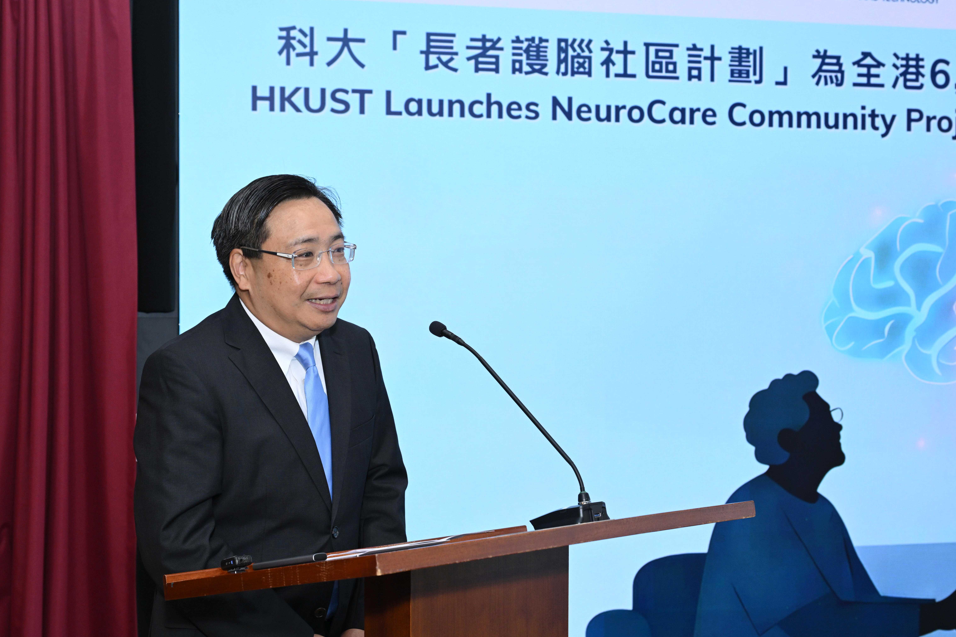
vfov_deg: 26.5
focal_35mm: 51
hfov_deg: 38.9
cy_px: 318
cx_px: 485
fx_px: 1354
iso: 1250
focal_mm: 50
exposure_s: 1/200
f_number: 6.3
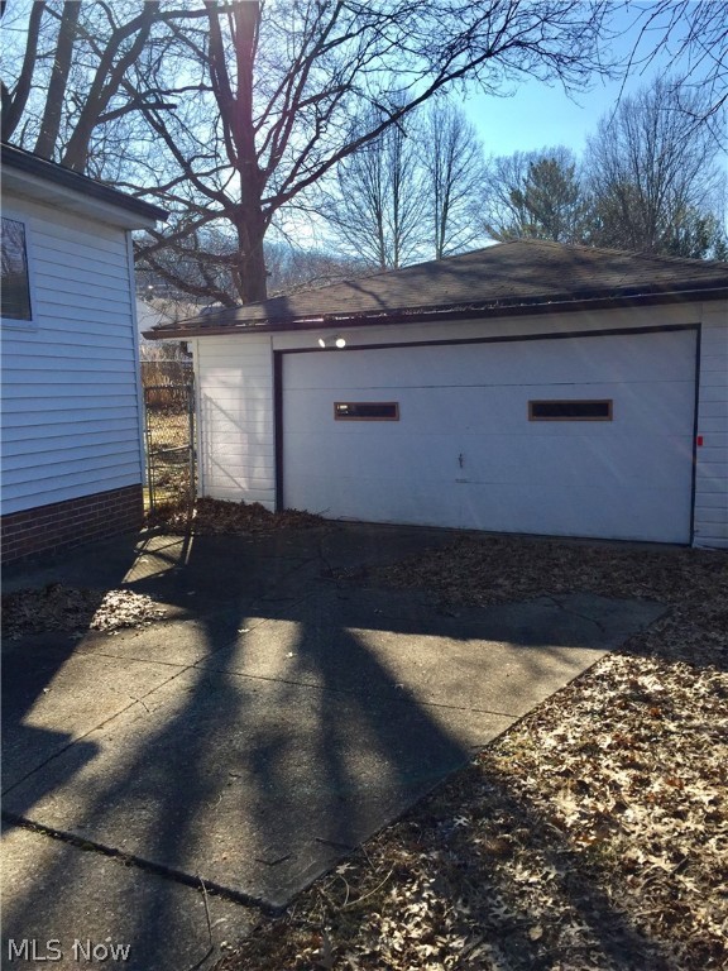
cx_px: 364
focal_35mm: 29
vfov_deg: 61.7
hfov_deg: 48.2
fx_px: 813
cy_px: 486
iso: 32
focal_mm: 4.15
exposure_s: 1/1464
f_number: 2.2
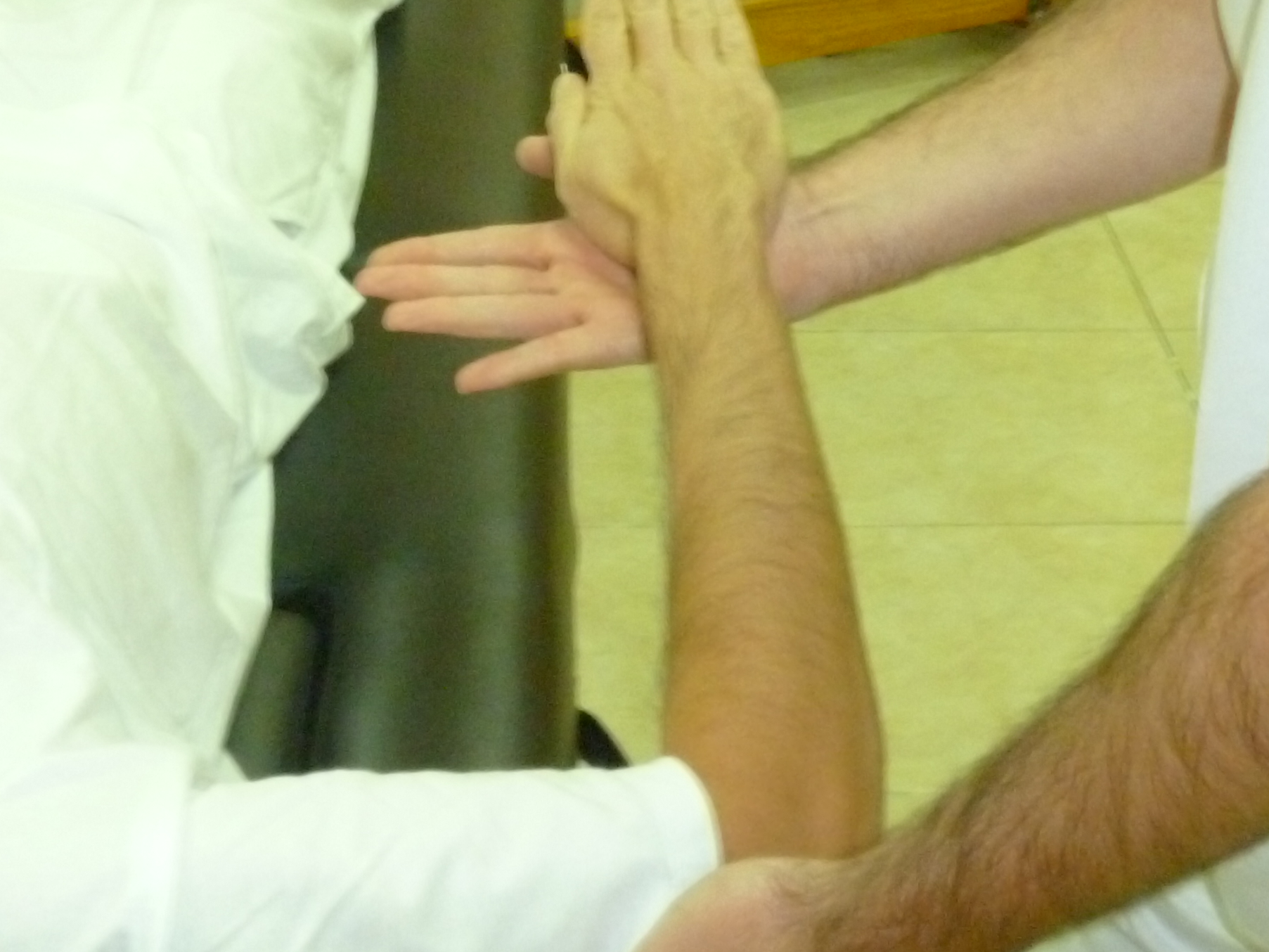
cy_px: 46
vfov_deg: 21.3
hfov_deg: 29.0
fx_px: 2456
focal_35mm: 67
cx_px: 626
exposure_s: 1/20
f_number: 3.1
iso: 400
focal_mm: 5
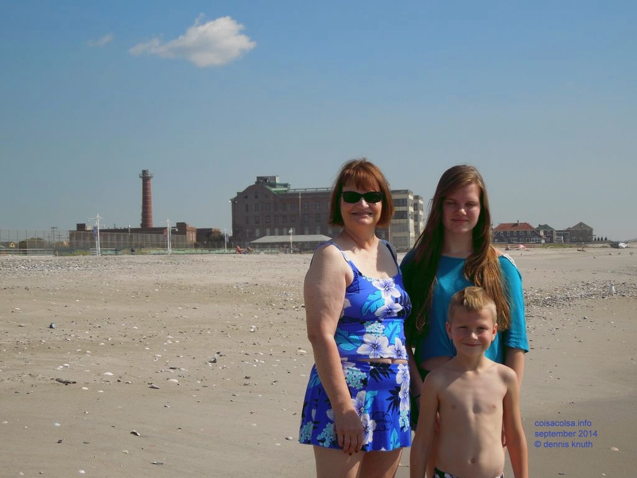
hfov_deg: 31.7
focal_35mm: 61
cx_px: 318
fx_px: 1123
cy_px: 239
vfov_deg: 24.0
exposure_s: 1/320
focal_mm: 11
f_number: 8.6
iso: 100
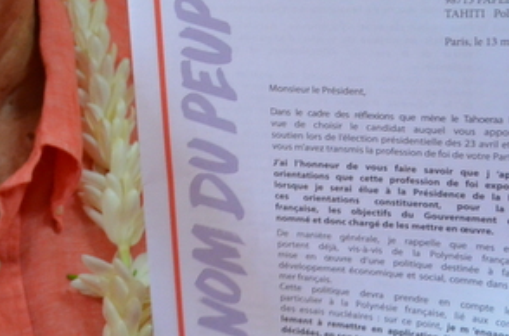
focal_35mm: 110
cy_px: 68
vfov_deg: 12.3
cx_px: 88
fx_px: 1555
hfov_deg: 18.4
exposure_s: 1/100
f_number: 5
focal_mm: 27
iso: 2500
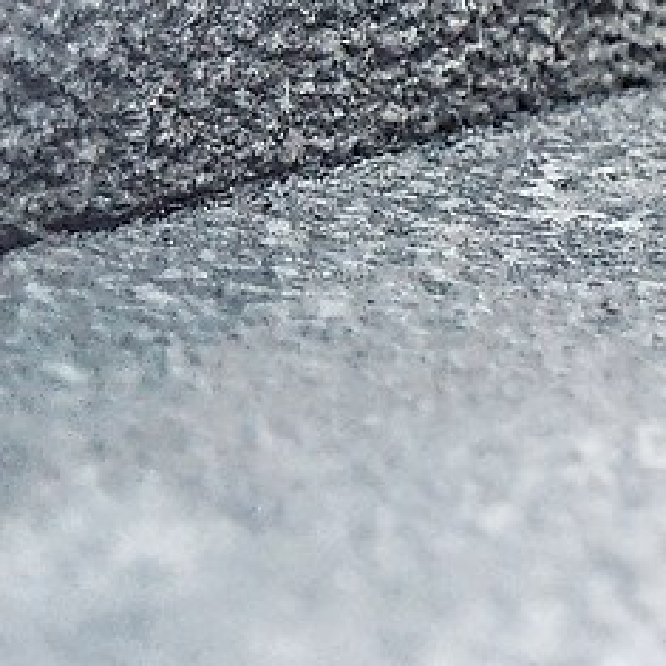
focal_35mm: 304
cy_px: -740
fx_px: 6617
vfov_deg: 5.6
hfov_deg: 4.9
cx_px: 3129
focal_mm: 35
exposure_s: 1/80
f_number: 2.8
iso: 400
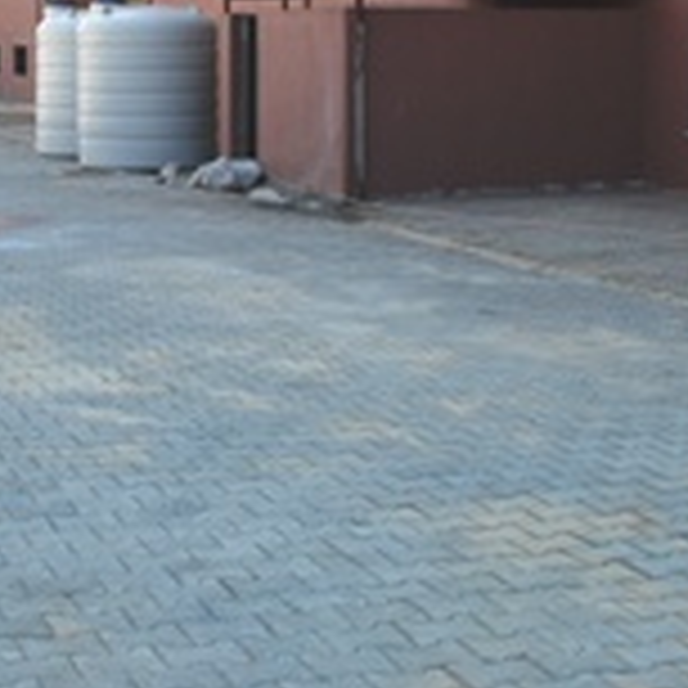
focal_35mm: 75
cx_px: 171
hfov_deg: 22.8
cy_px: 148
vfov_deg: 22.8
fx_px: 1686
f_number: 6.3
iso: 125
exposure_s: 1/160
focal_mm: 20
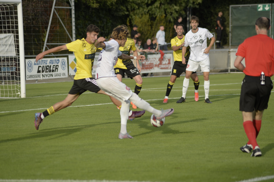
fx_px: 1749
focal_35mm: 230
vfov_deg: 6.0
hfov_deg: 9.0
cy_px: 91
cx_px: 137
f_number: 5.6
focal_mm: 230
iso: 220
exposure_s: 1/640
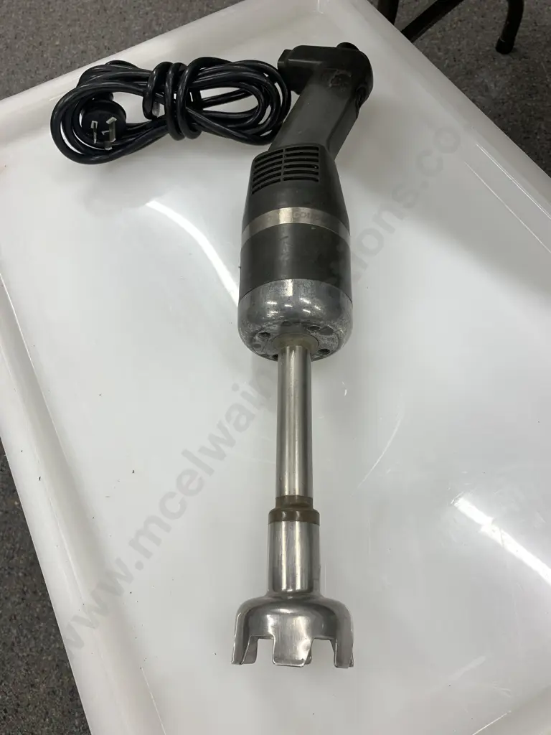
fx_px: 552
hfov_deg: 53.1
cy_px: 368
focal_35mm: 26
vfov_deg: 67.3
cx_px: 276
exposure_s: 1/100
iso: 64
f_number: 1.8
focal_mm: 4.25
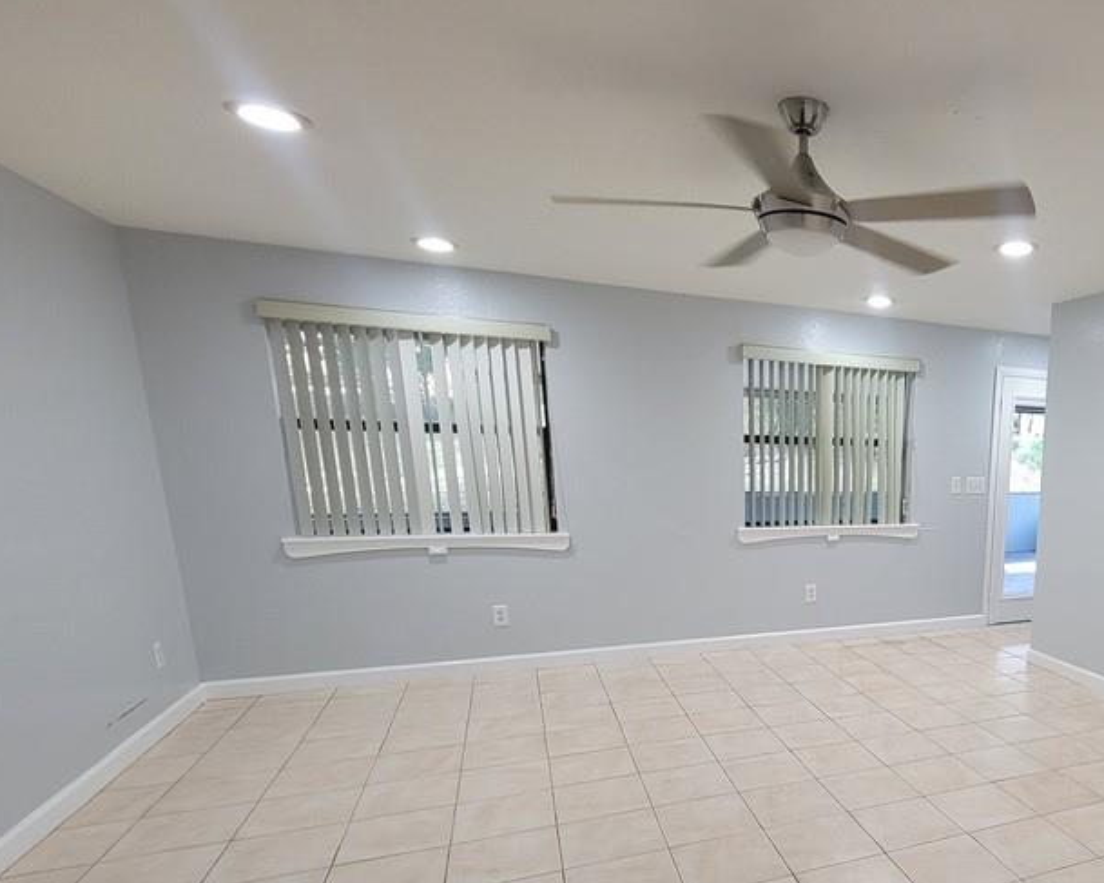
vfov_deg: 63.3
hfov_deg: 69.1
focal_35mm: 21
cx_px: 903
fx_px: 686
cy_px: 611
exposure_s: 1/60
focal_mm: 2.2
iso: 250
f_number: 2.2
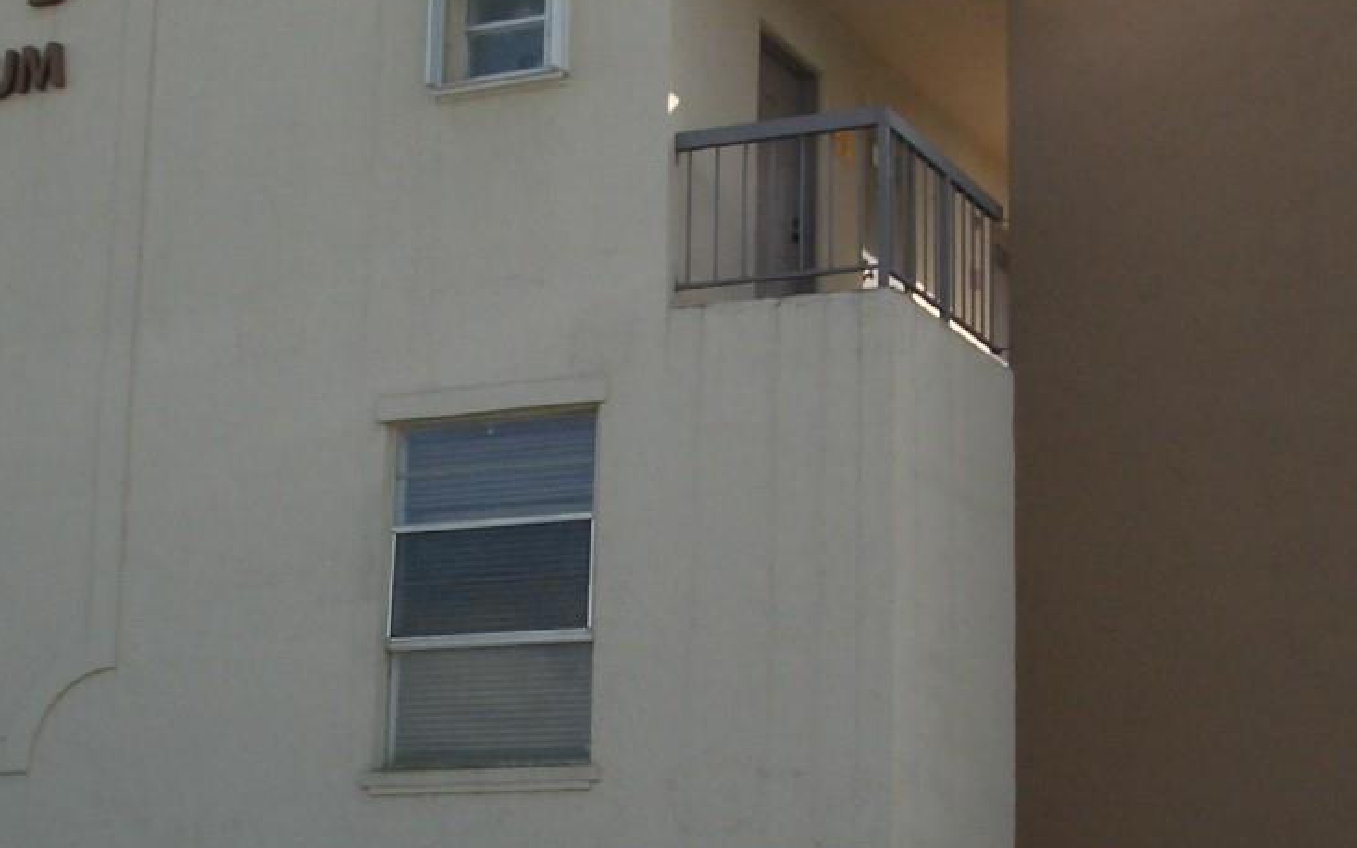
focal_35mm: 81
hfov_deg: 25.5
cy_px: 674
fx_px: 2995
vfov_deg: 16.0
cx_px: 559
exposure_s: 1/400
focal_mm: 5.8
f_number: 4.3
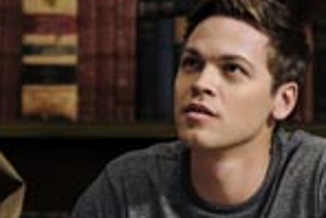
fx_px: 4124
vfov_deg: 3.0
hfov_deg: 4.5
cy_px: 87
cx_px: 115
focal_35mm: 455
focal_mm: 90
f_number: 2
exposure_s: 1/60
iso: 800
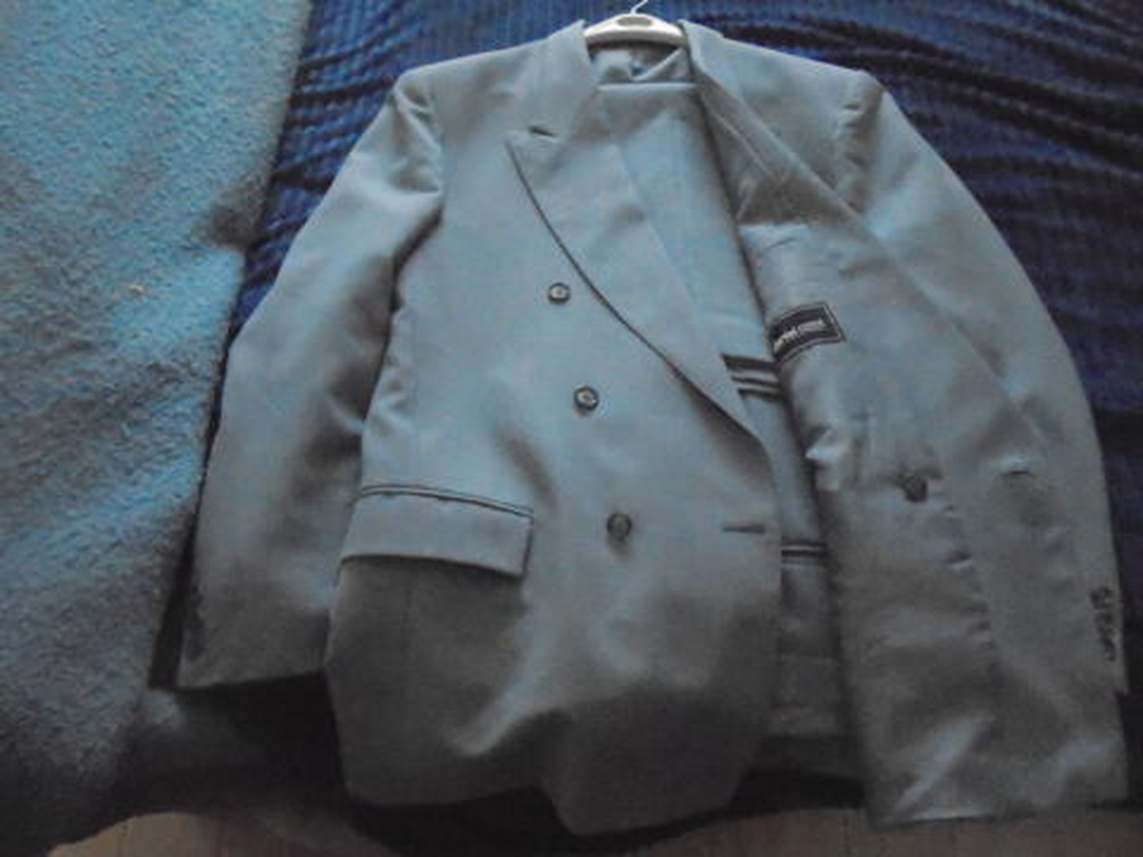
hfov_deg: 67.3
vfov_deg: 53.1
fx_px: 859
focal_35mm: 26
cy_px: 428
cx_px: 572
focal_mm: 4.6
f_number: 3.5
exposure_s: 1/30
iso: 1600
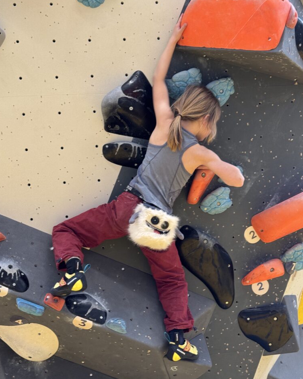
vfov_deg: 36.6
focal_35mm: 51
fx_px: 572
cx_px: 150
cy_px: 195
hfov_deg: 29.7
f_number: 1.78
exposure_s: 1/50
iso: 100
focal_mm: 6.76
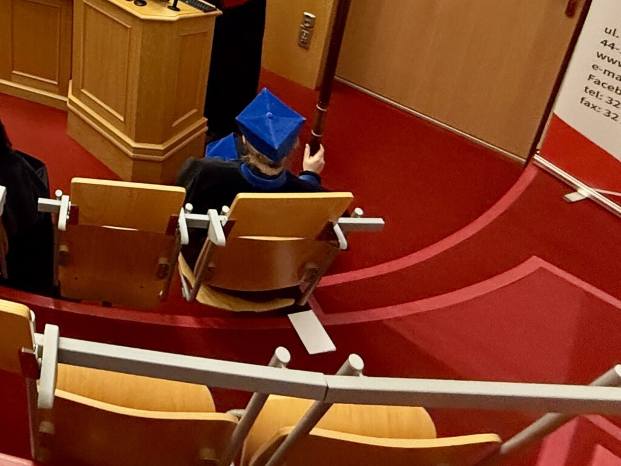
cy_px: -93
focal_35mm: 35
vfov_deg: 33.2
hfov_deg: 45.3
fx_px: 628
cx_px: 15
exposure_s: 1/50
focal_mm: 2.22
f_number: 2.2
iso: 640
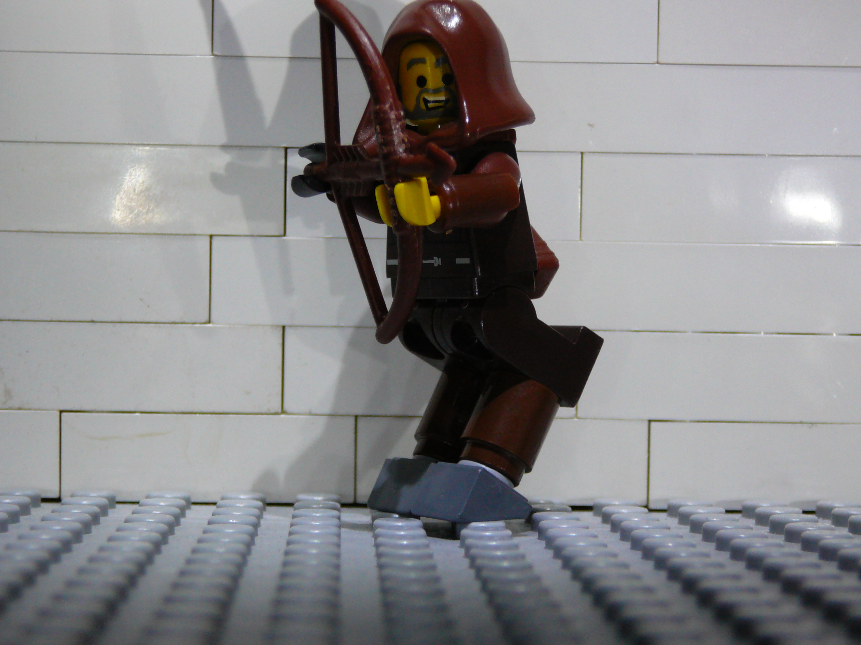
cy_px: 322
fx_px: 2164
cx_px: 430
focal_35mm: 87
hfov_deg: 22.5
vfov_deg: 17.0
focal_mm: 13
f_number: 3.8
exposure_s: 1/25
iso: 200
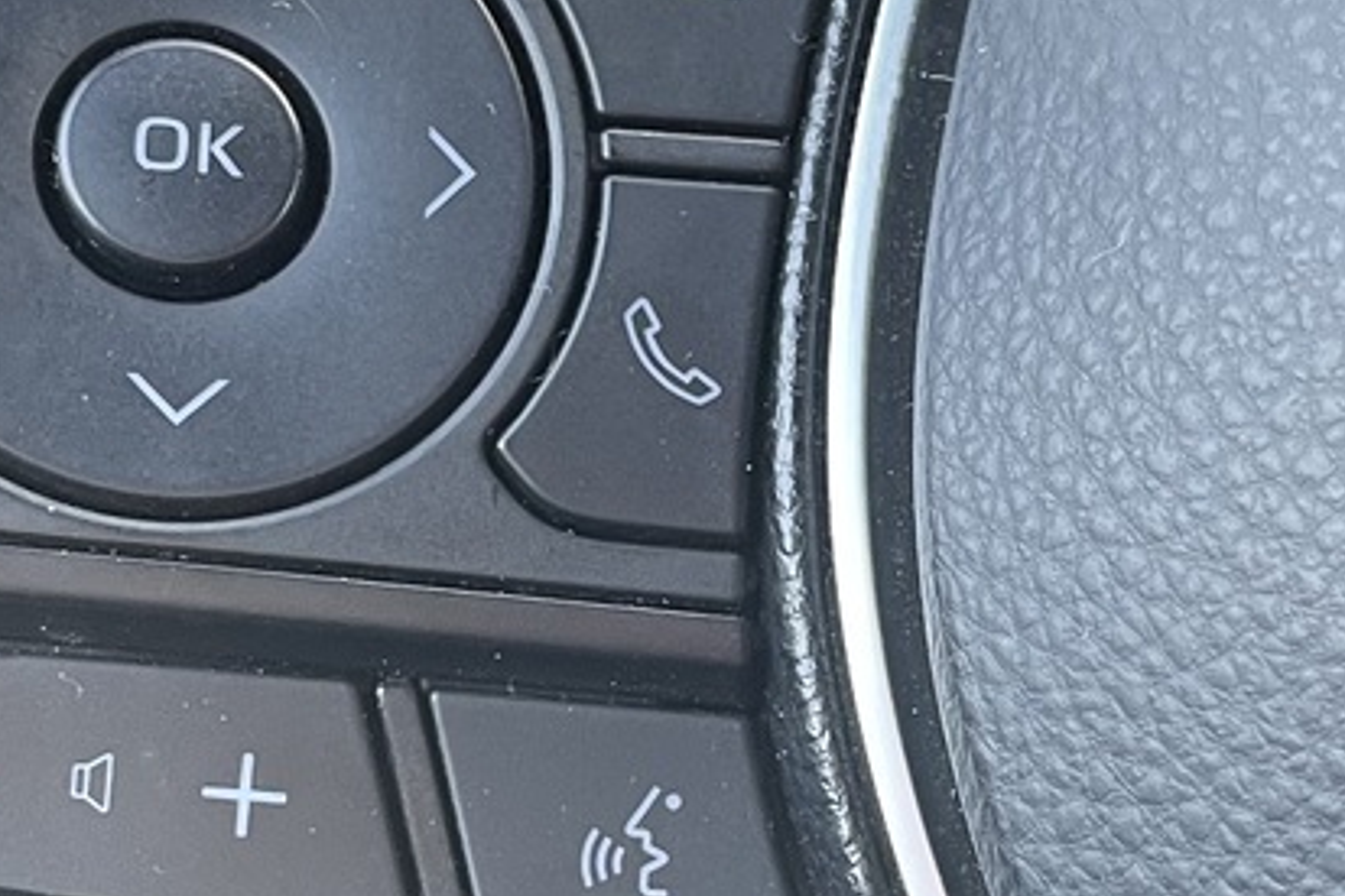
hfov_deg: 21.6
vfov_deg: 14.5
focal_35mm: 94
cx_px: 835
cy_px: 640
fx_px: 3512
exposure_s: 1/60
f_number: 1.6
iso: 125
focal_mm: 4.2
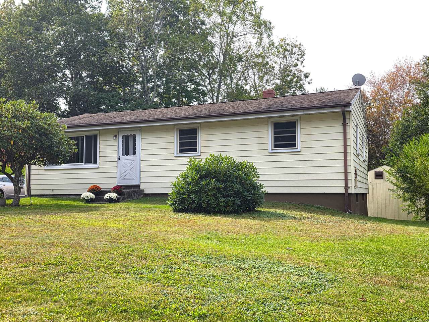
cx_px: 214
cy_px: 161
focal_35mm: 35
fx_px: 434
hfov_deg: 52.6
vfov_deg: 40.7
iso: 40
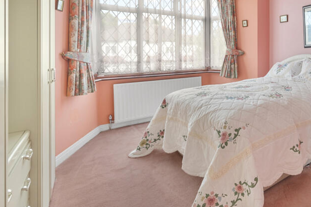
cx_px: 254
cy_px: 60
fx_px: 199
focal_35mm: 23
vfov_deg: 53.4
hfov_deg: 68.0
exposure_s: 1/4
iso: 200
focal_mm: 14
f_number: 16
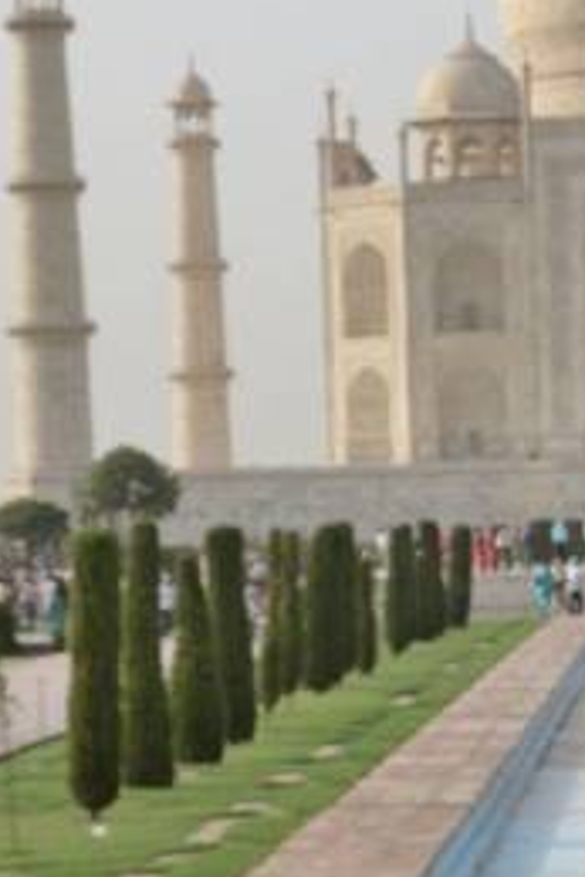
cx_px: 666
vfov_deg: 12.7
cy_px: 576
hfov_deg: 8.4
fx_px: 3943
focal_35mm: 162
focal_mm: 40
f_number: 8
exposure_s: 1/250
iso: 100
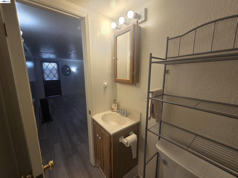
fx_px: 89
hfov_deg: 106.2
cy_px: 89
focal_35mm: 13
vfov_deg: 89.9
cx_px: 119
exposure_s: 1/120
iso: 100
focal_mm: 2.2
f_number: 2.2
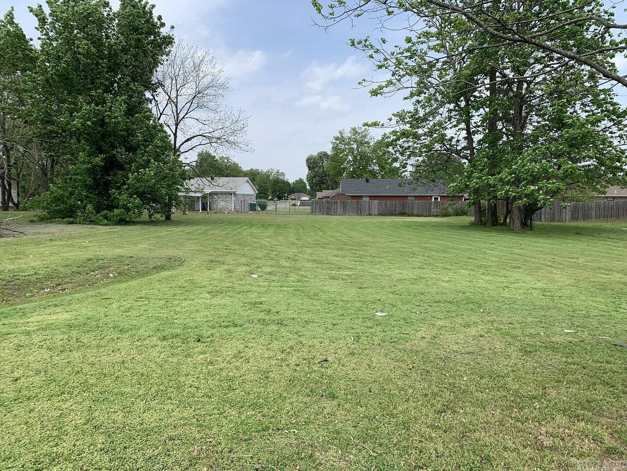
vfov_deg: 53.1
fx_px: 471
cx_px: 314
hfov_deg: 67.3
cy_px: 236
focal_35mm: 26
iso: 25
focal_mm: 4.25
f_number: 1.8
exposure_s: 1/1661
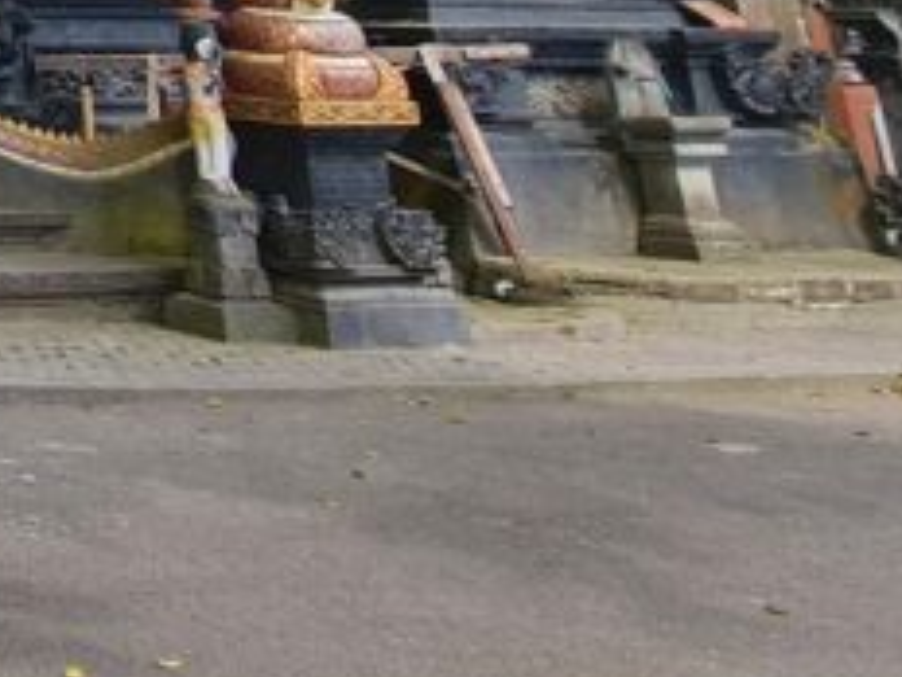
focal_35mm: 56
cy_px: -482
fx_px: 1459
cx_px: -665
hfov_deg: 22.5
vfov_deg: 20.2
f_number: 2.2
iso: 50
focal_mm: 2.2
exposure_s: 1/608
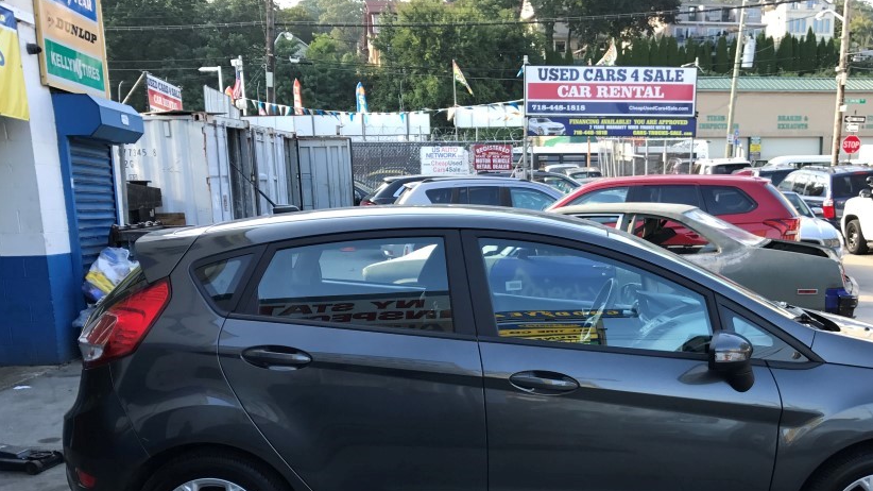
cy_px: 395
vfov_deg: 30.4
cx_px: 523
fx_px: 879
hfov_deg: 52.4
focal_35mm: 38
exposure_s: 1/236
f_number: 1.8
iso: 20
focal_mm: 3.99
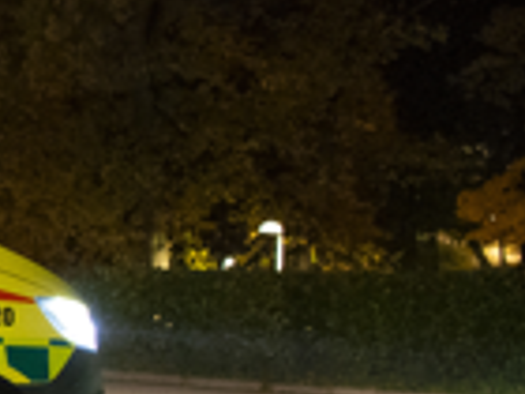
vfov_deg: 12.9
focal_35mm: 115
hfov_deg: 13.3
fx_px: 1744
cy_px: 223
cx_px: -694
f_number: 3.5
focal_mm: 24
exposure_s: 1/25
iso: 12800
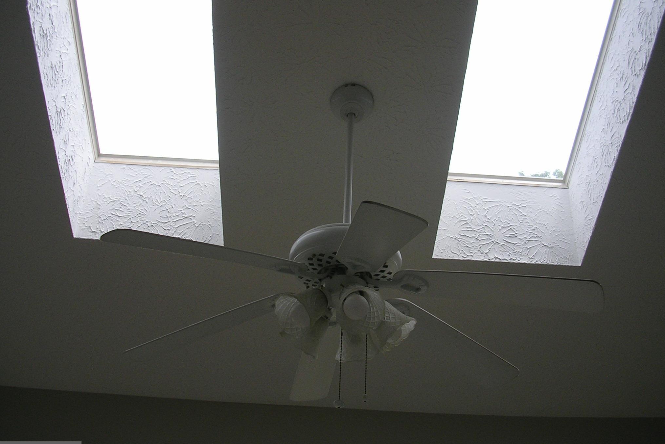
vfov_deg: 33.4
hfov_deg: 48.5
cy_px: 216
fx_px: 739
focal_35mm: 40
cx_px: 336
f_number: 2.8
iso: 50
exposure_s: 1/524
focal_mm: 5.8
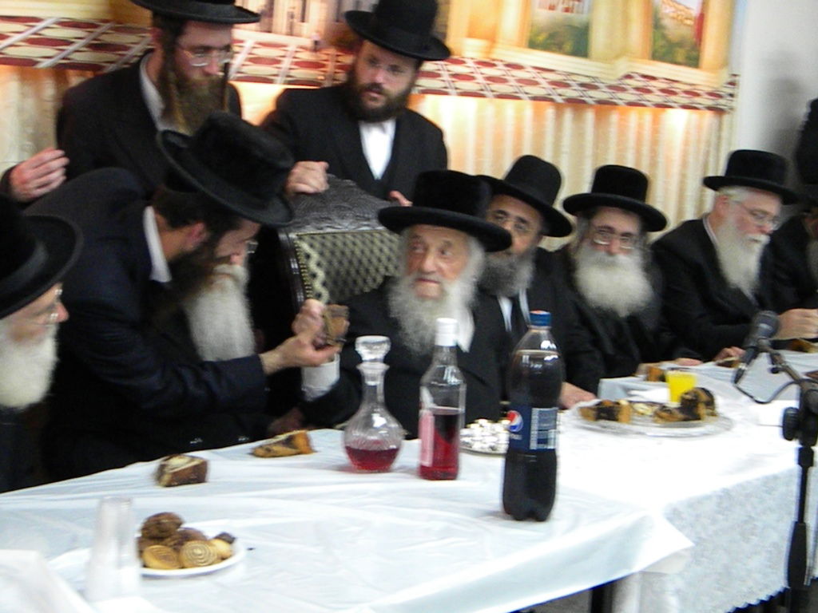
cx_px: 409
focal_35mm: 56
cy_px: 306
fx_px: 1323
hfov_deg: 34.3
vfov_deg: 26.1
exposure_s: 1/62.7
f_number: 4.1
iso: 1183
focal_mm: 10.1
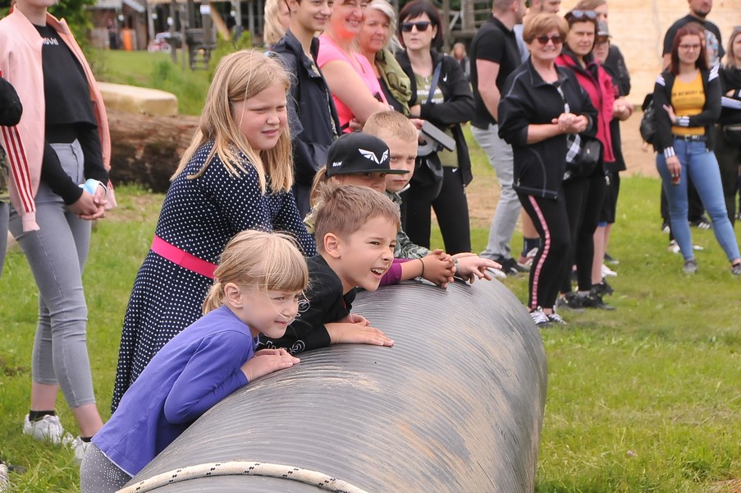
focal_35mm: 105
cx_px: 370
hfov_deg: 19.5
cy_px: 246
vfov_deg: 13.0
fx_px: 2159
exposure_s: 1/400
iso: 800
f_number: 10
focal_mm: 70
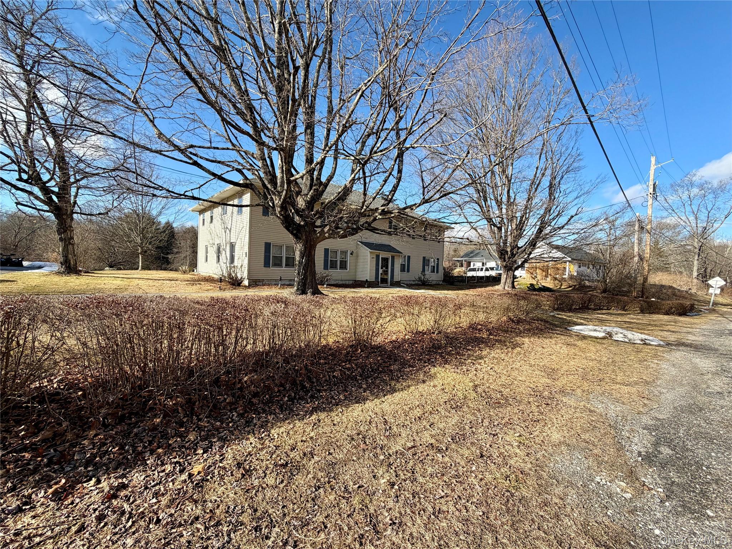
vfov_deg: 85.7
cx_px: 366
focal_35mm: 14
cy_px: 274
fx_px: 296
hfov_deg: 102.1
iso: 32
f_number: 2.2
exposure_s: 1/770
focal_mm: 2.22
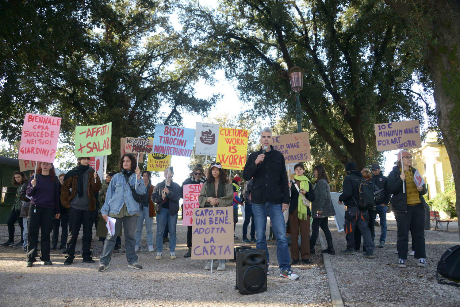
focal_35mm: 24
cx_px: 230
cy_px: 154
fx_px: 307
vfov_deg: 53.2
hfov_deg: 73.7
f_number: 5.6
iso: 800
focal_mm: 24
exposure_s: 1/200
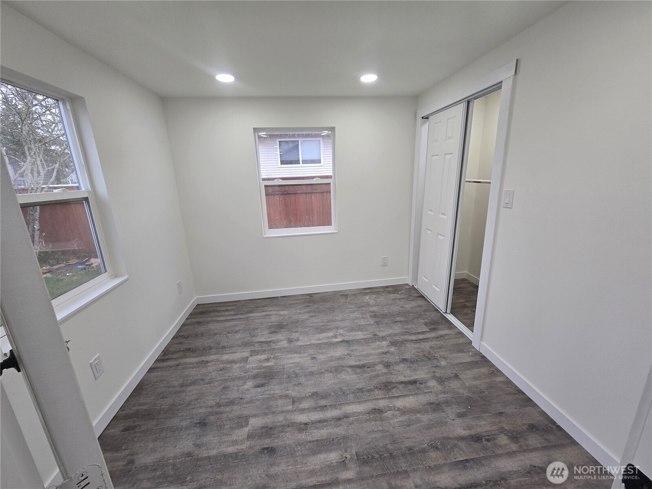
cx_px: 326
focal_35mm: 13
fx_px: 245
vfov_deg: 89.9
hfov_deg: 106.2
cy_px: 244
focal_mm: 2.2
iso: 80
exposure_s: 1/60
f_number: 2.2
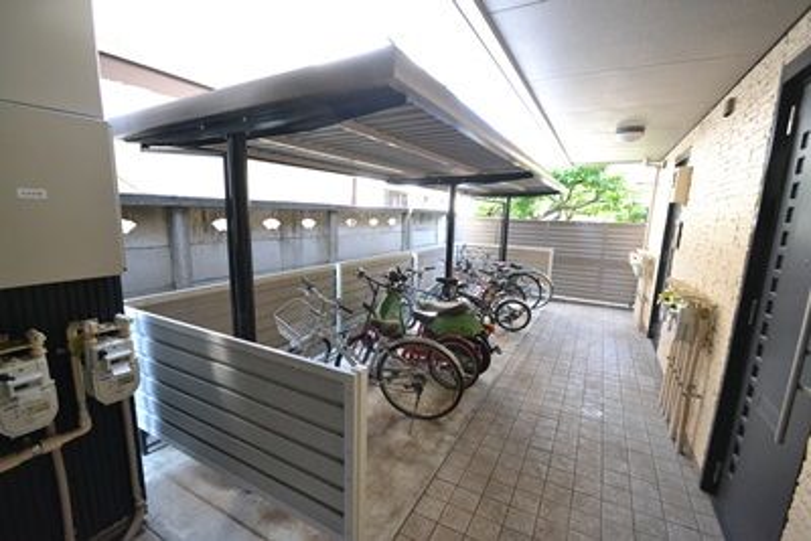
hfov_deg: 100.4
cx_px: 406
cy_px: 270
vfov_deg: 77.4
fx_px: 338
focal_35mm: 15
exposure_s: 1/125
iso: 3200
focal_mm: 10
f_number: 7.1
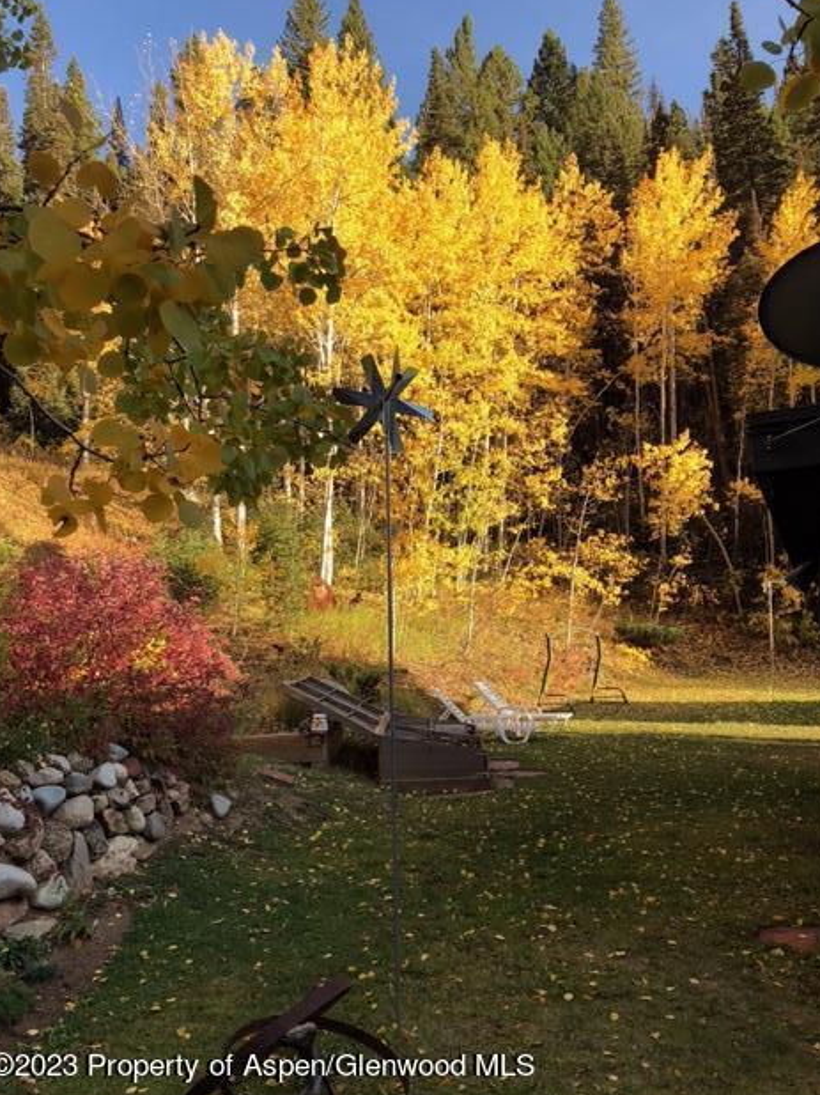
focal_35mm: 29
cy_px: 548
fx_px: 917
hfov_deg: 48.2
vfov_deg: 61.7
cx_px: 406
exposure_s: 1/415
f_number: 1.8
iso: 20
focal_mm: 3.99
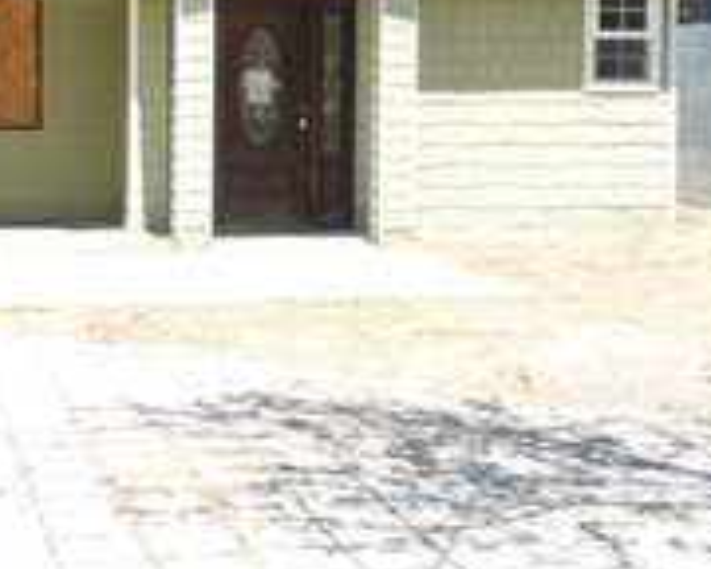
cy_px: 158
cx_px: 63
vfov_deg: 16.3
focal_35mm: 94
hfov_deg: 20.0
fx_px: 1978
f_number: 3.4
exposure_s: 1/500
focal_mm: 5
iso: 100
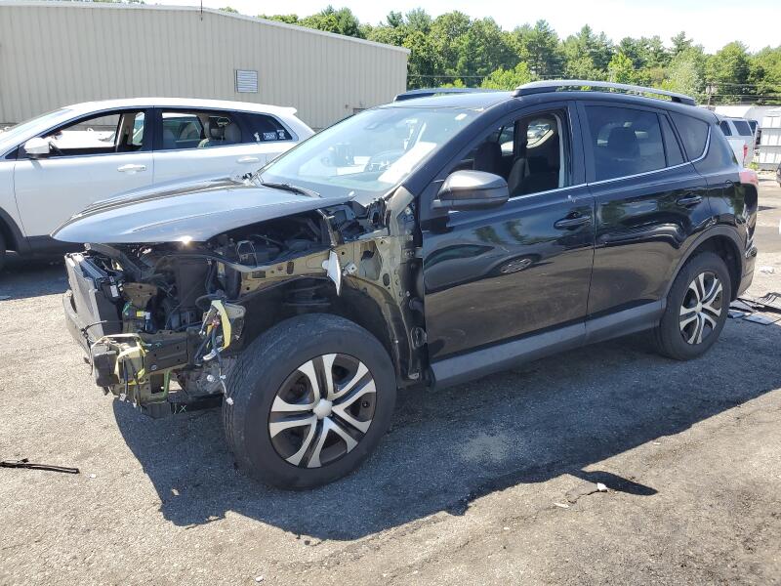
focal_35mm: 26
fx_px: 587
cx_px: 390
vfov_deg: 53.1
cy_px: 293
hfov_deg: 67.3
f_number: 1.5
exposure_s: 1/1000
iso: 50
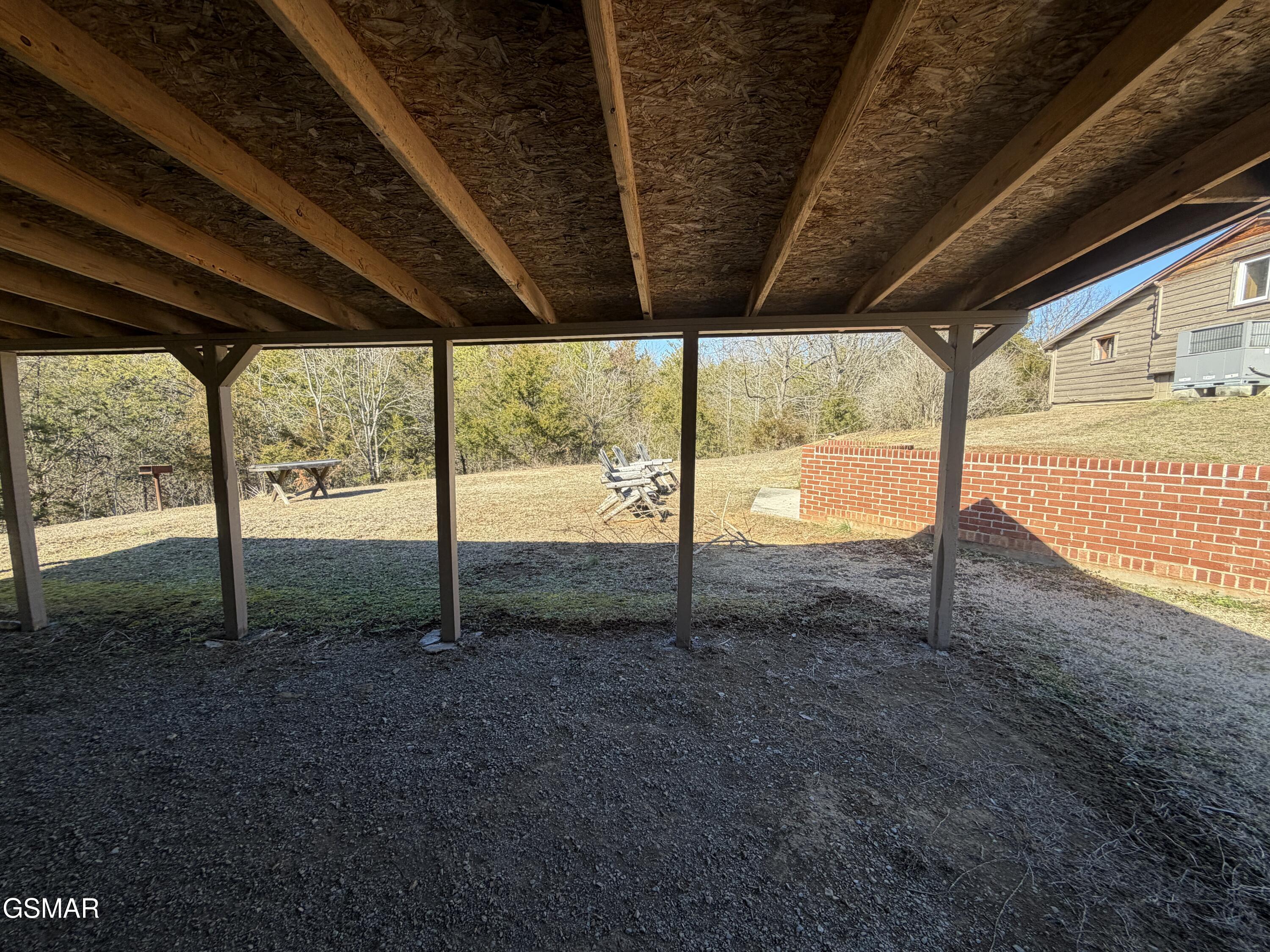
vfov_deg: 85.7
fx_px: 514
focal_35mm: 14
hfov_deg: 102.1
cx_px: 635
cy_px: 476
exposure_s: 1/502
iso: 64
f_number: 2.2
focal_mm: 2.22
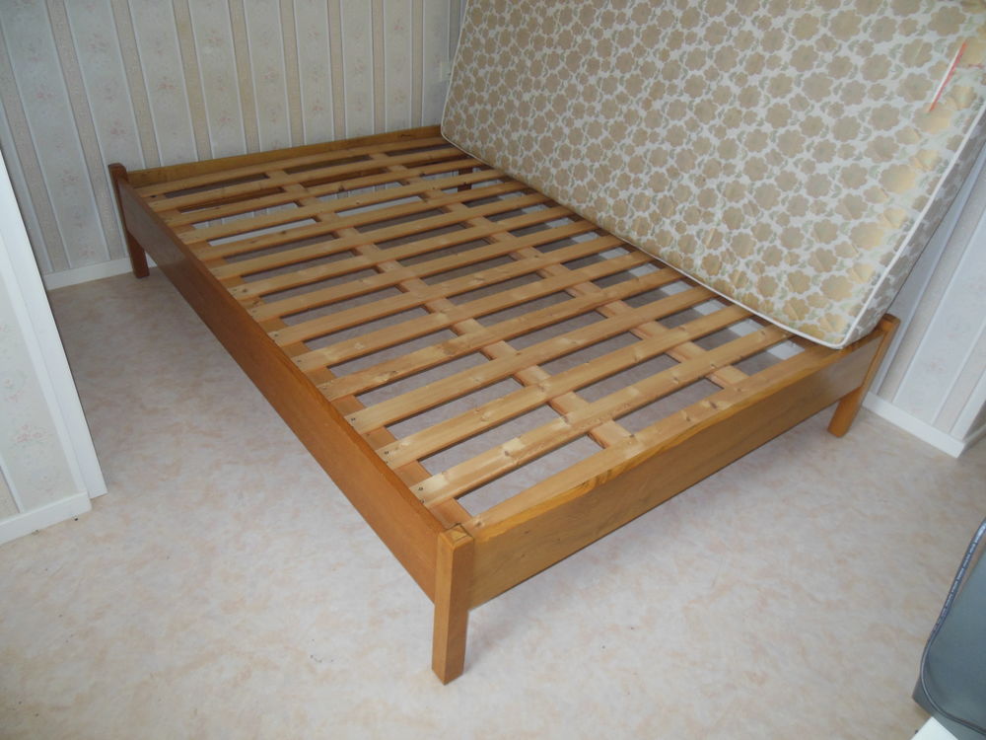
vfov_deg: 54.9
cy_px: 370
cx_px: 493
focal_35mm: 25
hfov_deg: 69.4
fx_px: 712
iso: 200
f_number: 3.2
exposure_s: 1/25
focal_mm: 4.5
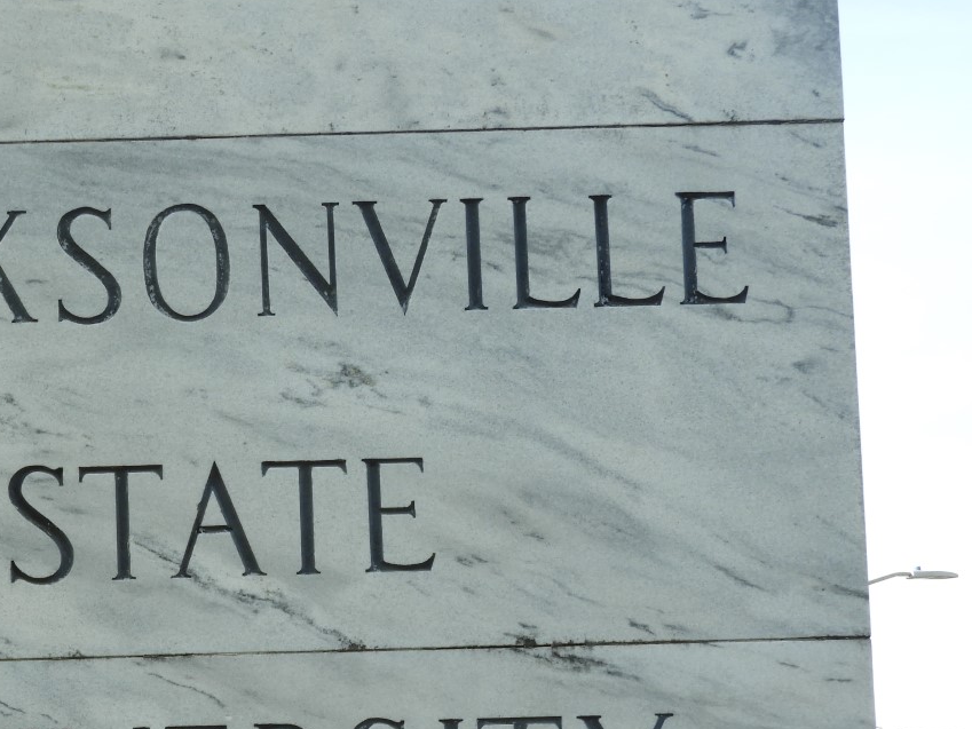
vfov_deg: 8.3
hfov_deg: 11.1
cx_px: 150
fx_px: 4999
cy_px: 529
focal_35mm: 178
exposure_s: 1/200
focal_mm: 18.8
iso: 100
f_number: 4.8
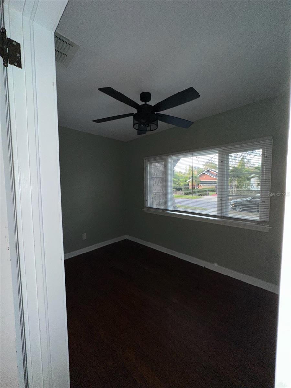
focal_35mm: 14
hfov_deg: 85.7
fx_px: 157
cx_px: 146
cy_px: 194
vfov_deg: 102.1
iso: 80
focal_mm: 2.22
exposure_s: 1/84
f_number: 2.2
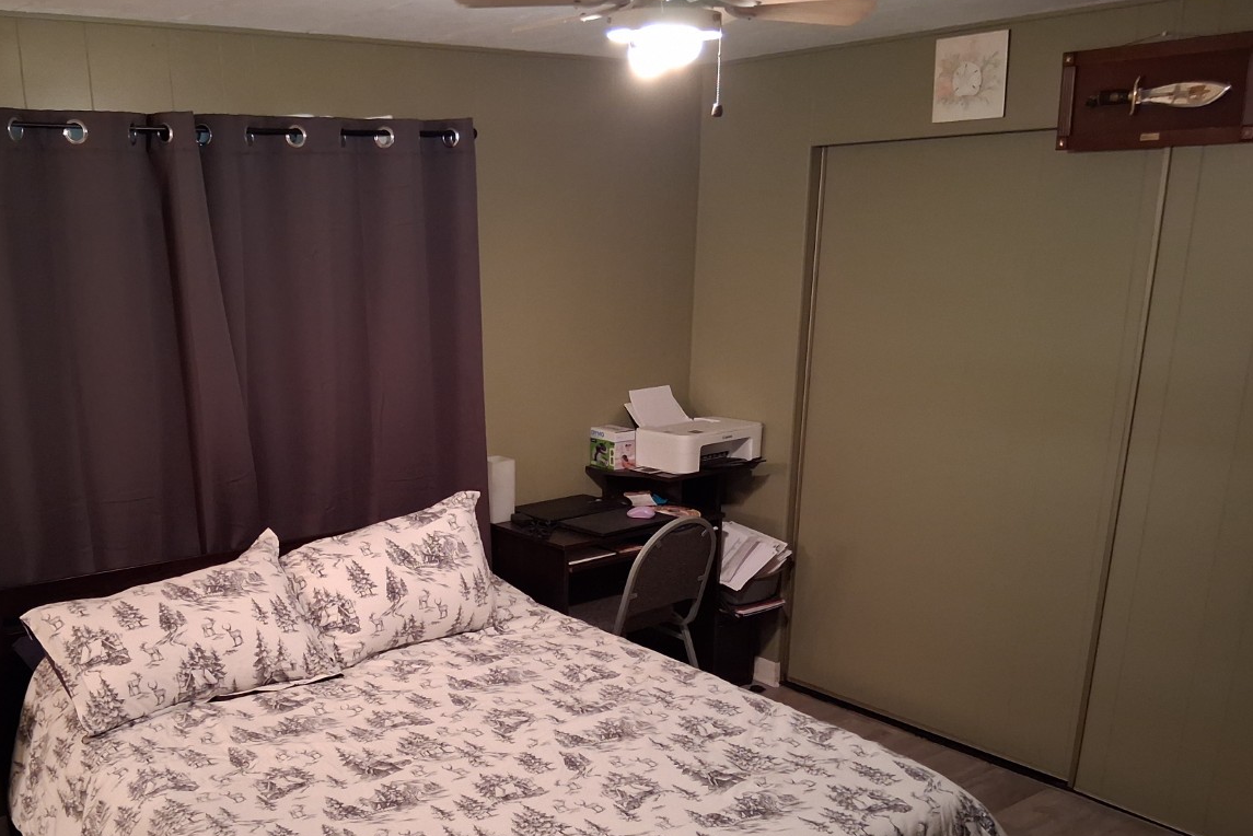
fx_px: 1184
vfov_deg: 38.3
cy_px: 581
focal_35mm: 34
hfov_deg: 55.1
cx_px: 468
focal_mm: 3.98
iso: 500
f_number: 1.8
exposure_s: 1/33
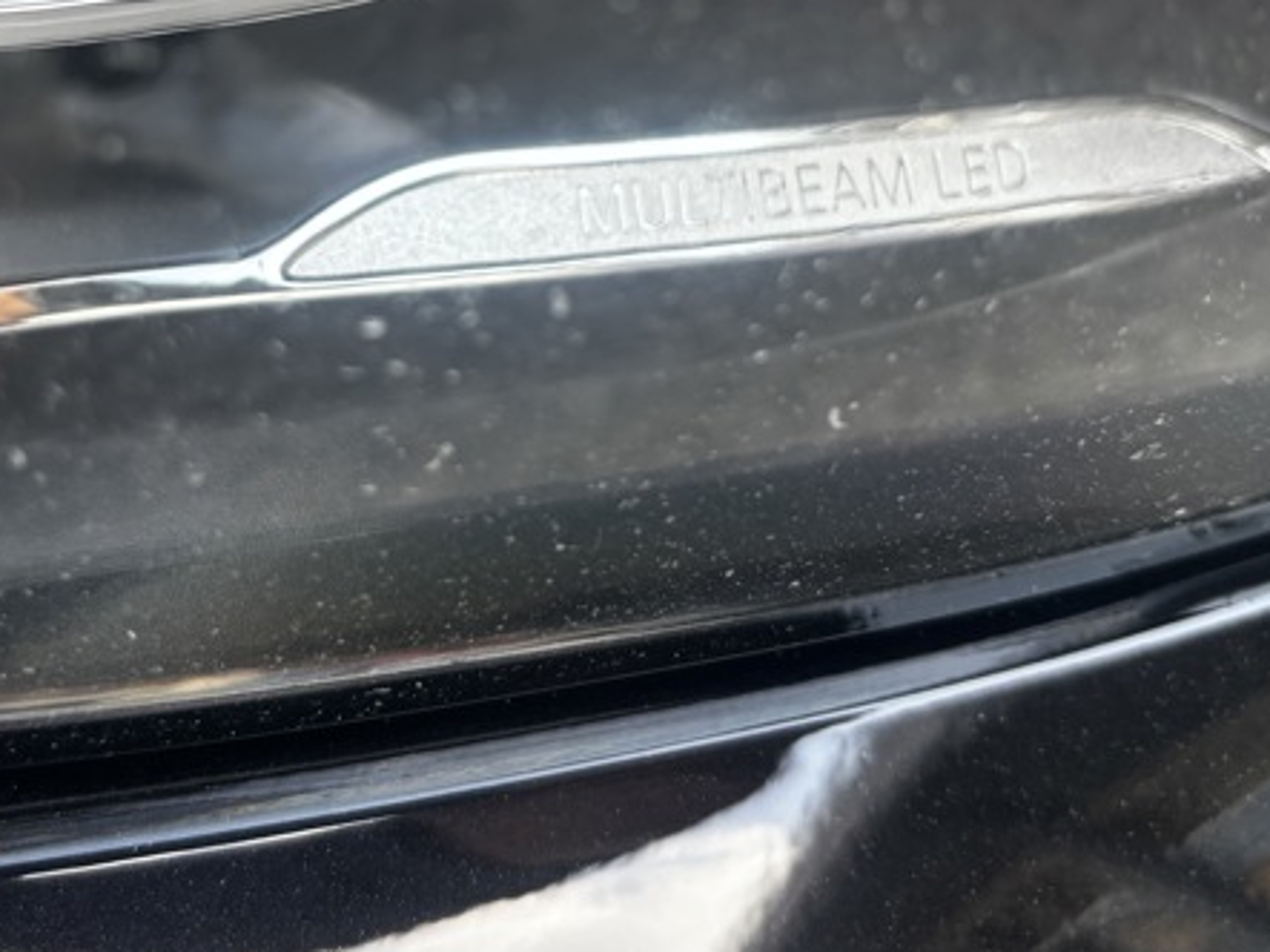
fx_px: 1724
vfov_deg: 30.2
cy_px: 201
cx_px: 510
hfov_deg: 40.3
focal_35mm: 47
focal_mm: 5.96
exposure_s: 1/149
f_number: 1.6
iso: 40
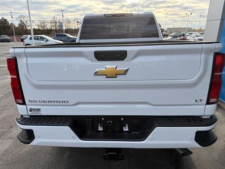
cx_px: 114
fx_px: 162
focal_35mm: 25
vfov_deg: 54.9
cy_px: 88
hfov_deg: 69.4
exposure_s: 1/1271
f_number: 1.78
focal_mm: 6.76
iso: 100
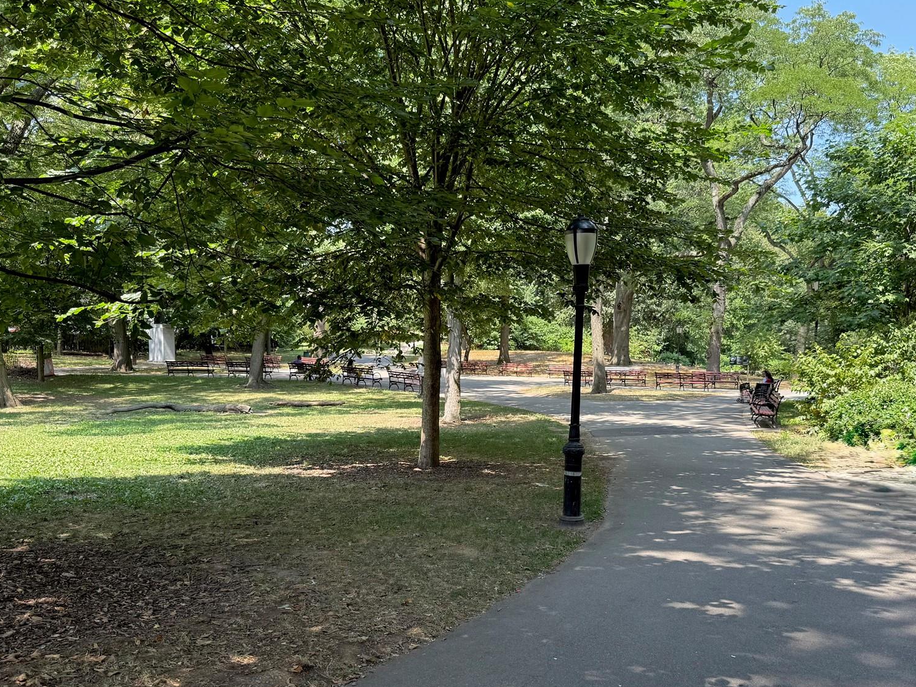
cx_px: 496
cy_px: 428
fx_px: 873
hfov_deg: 55.3
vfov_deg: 42.6
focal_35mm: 33
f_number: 1.78
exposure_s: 1/435
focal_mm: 6.76
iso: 80
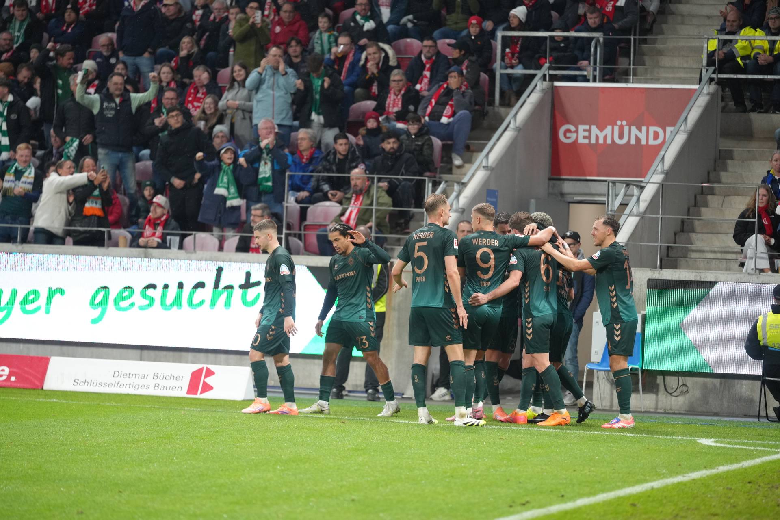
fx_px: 3250
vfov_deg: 9.1
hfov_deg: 13.7
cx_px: 390
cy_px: 260
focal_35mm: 150
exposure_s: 1/1600
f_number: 2
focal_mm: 150
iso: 1600
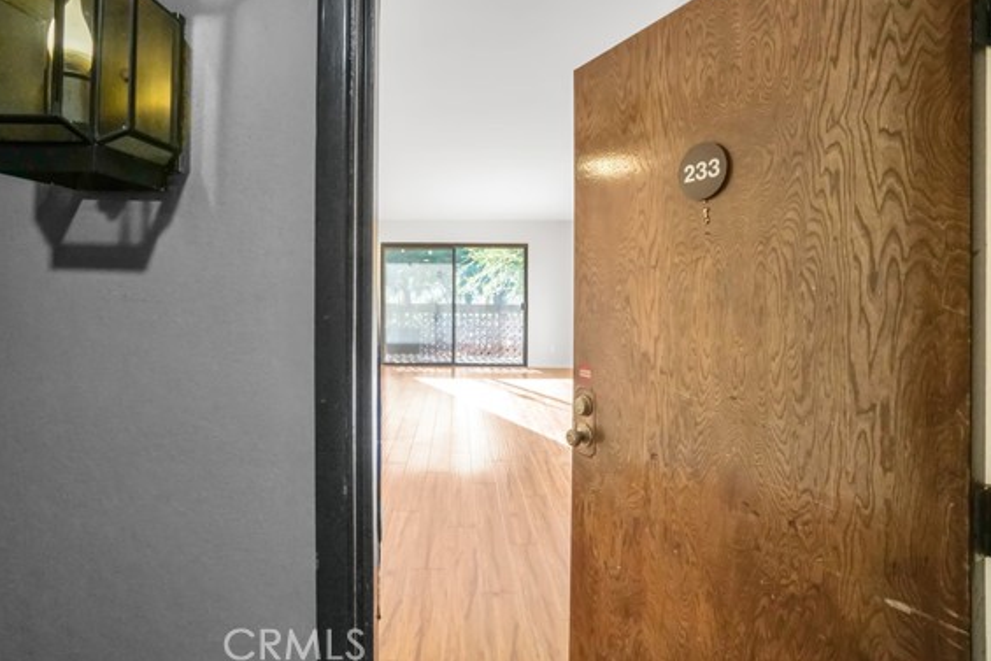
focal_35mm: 17
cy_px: 295
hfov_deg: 93.1
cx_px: 461
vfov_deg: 70.3
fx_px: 468
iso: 1000
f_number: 11
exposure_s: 1/50
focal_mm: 10
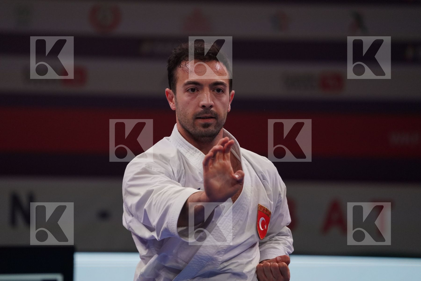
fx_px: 3929
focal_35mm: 336
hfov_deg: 6.1
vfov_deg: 4.1
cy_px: 140
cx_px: 210
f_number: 5.6
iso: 3200
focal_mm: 336
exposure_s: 1/400
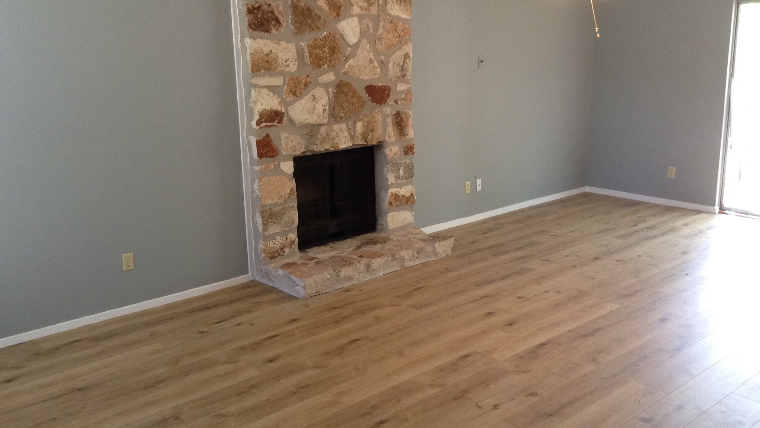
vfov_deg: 32.8
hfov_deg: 55.3
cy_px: 196
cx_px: 380
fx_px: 725
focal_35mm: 36
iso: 100
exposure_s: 1/24
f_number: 2.4
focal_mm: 3.3
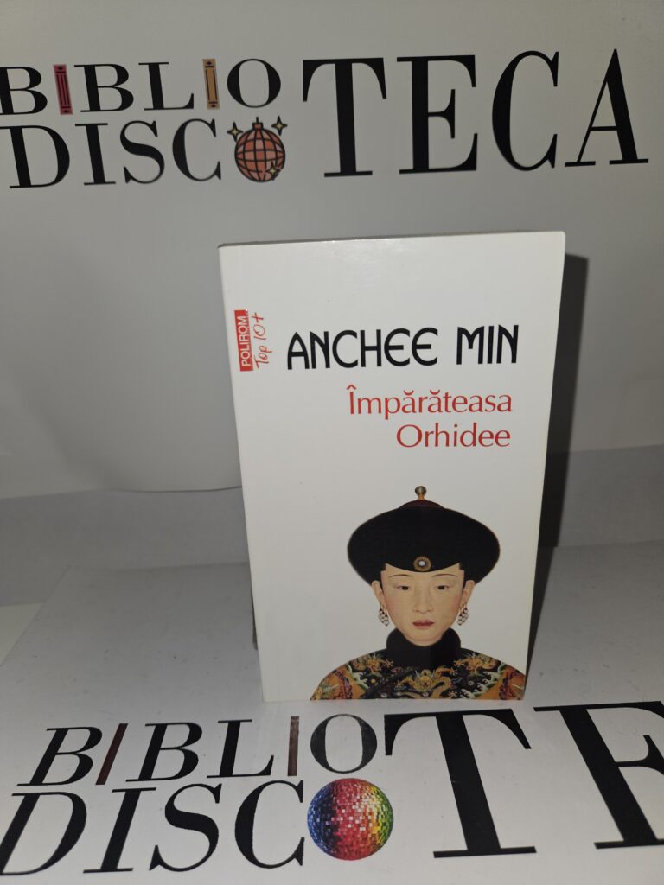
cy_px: 442
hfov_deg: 58.9
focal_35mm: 23
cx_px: 332
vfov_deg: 73.9
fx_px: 588
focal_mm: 5.4
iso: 25
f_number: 1.8
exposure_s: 1/173
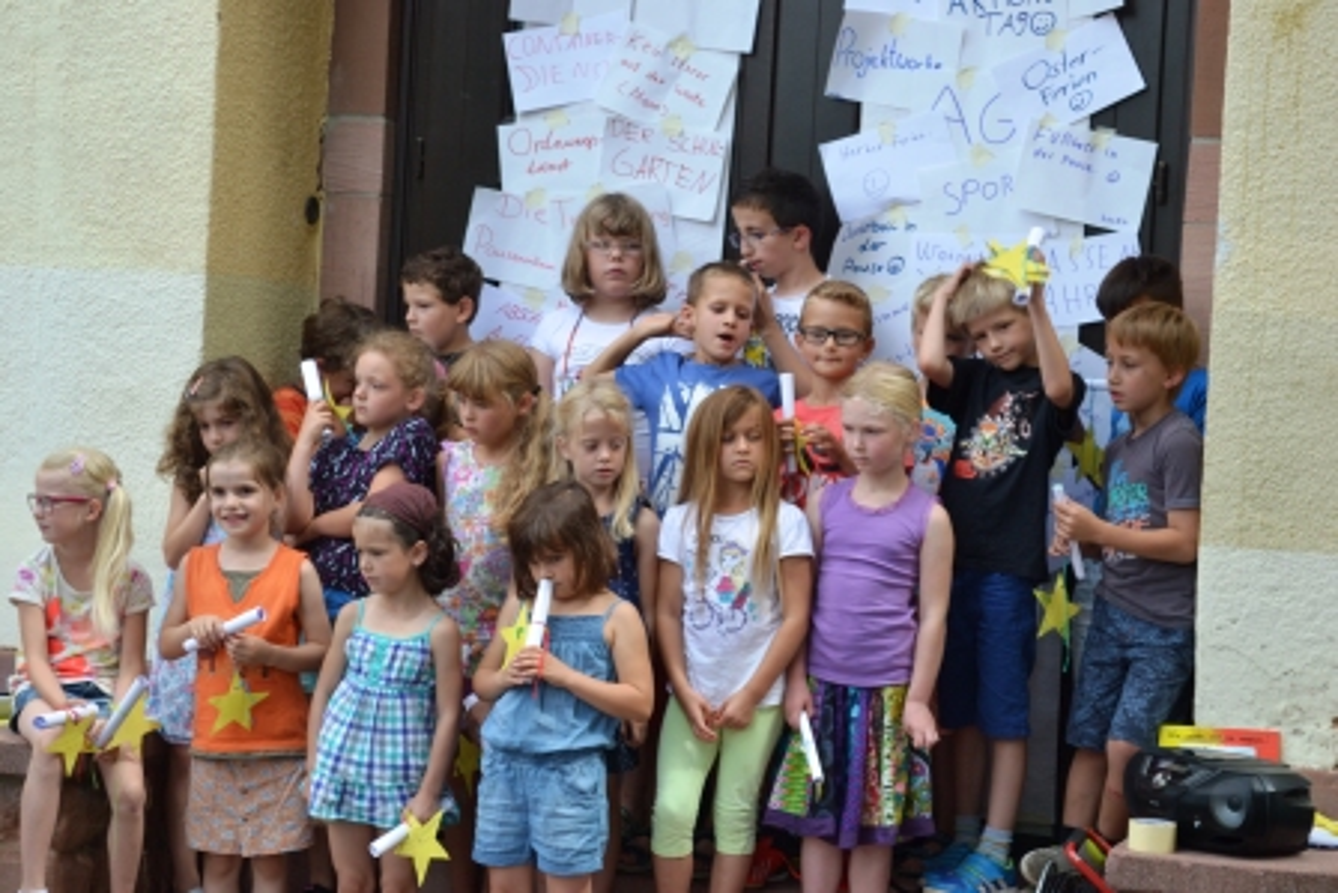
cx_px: 669
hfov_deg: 24.6
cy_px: 446
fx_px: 3067
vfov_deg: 16.6
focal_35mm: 82
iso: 180
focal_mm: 55
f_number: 5.6
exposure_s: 1/125
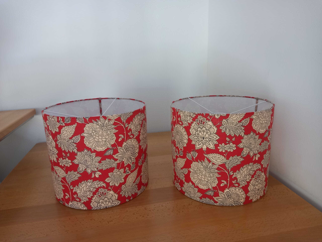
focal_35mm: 25
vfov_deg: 54.9
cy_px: 121
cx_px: 161
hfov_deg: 69.4
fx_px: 233
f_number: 2
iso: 200
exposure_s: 1/40
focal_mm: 4.6
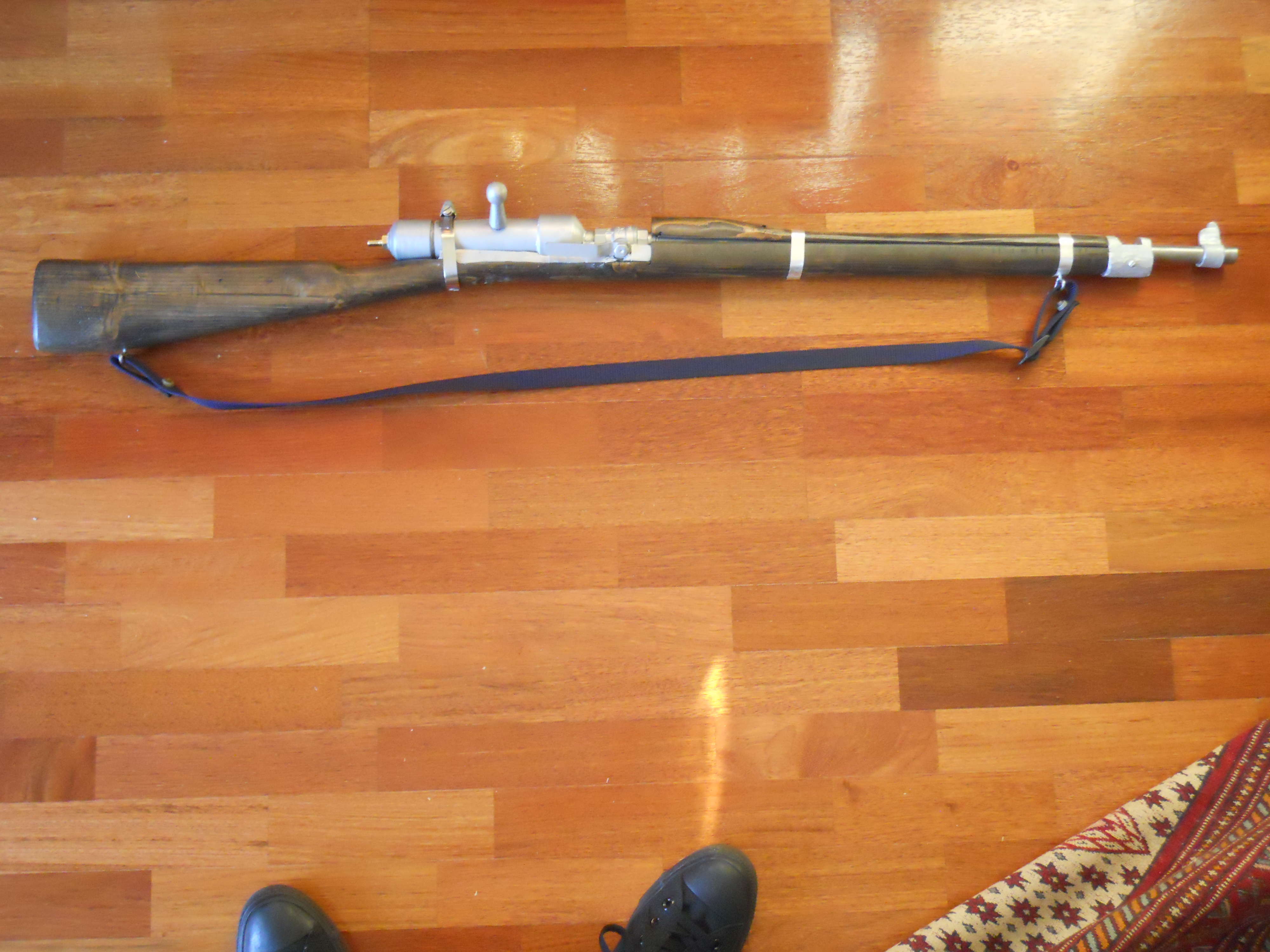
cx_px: 635
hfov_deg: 51.4
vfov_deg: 39.7
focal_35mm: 36
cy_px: 476
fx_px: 1321
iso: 800
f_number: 3
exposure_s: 1/25
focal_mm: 6.4
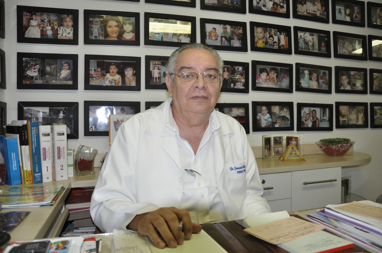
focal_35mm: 27
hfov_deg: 67.4
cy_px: 126
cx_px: 191
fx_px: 286
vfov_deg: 47.8
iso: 800
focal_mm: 18
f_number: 4
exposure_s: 1/60
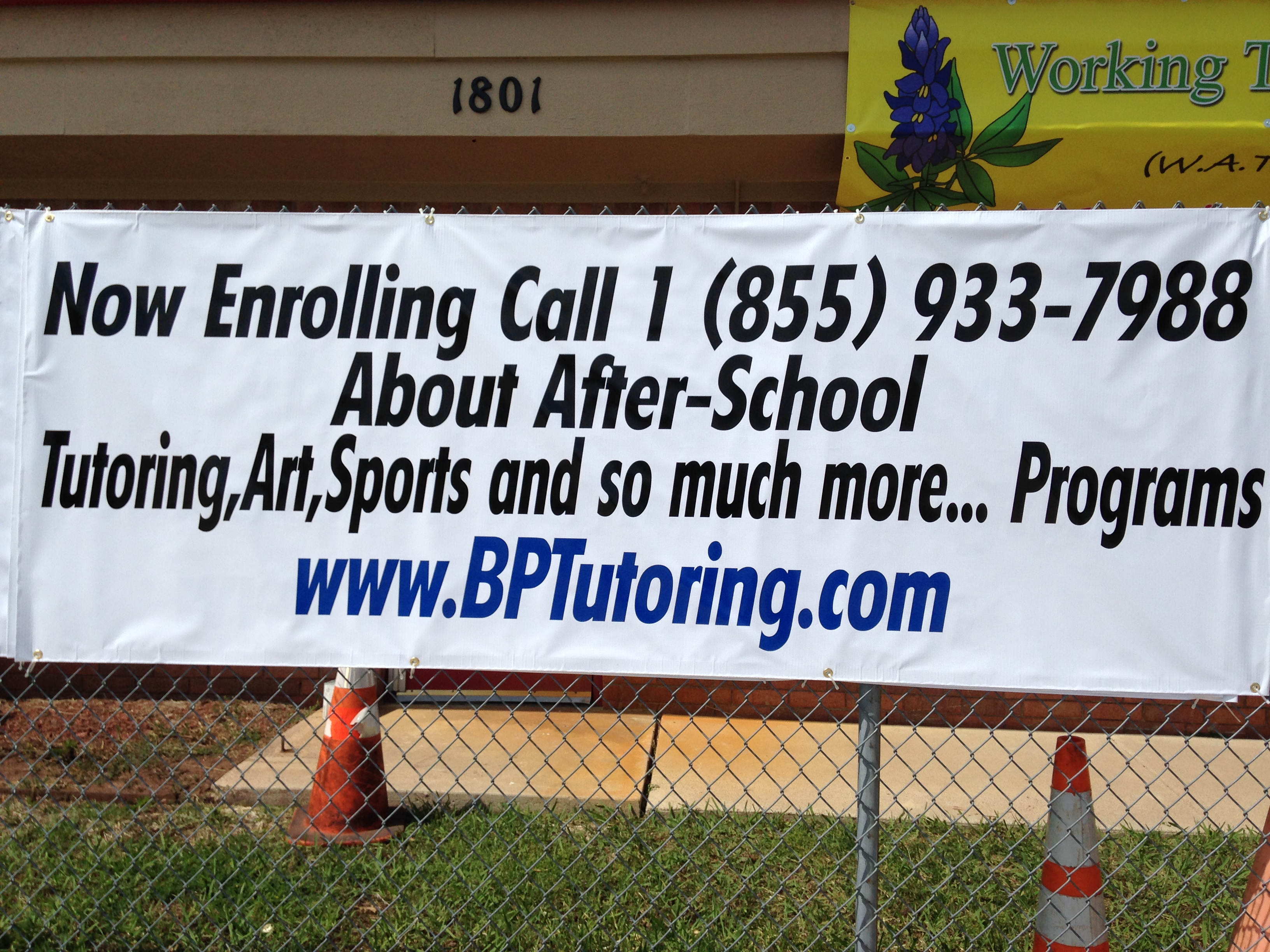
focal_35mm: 33
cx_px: 635
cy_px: 476
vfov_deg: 42.9
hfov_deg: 55.4
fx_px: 1211
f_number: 2.4
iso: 50
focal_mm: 4.12
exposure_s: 1/3012
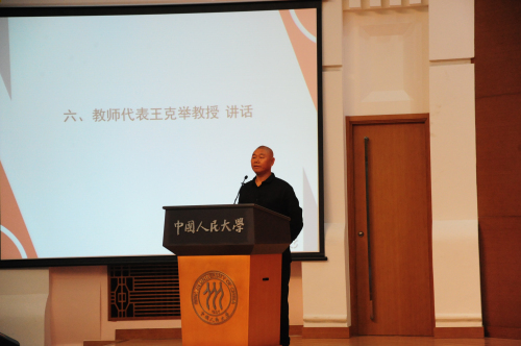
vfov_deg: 11.4
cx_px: 260
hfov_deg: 17.1
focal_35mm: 120
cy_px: 173
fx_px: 1734
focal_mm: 120
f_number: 7.1
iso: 4000
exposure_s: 1/200
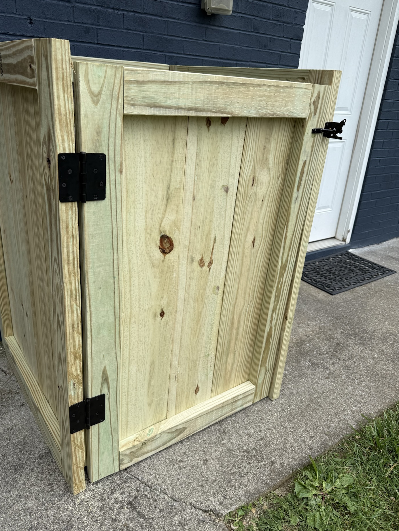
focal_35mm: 26
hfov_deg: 53.1
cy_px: 261
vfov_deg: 67.3
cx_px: 190
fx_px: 399
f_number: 1.78
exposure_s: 1/2445
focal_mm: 6.76
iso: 80
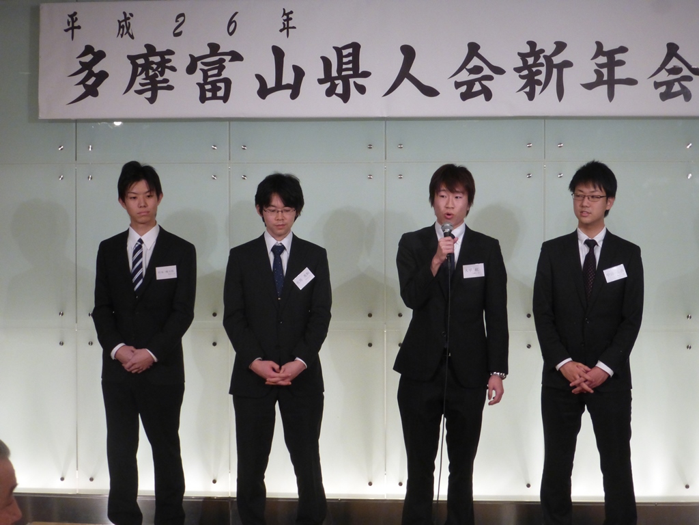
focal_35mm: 69
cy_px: 262
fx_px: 1393
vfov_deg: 21.3
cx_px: 350
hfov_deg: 28.2
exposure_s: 1/25
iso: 400
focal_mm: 11.7
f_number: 4.9
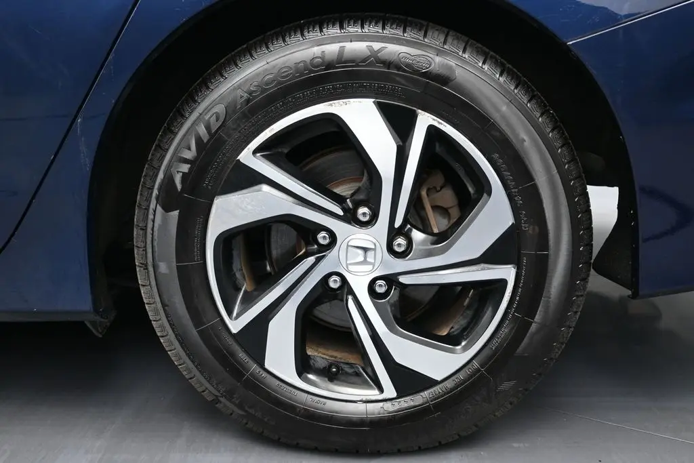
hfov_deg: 51.3
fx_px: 723
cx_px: 347
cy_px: 232
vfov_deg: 35.5
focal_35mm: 38
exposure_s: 1/125
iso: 1100
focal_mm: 25
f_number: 4.2
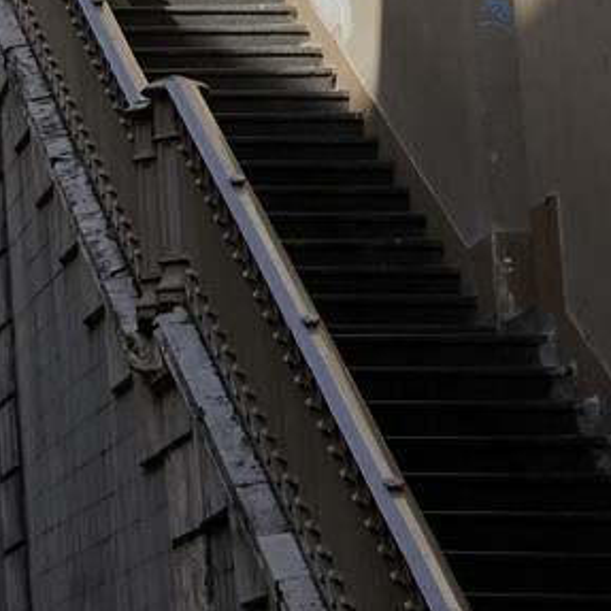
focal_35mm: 260
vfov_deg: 6.6
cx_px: -922
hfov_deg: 6.4
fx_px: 5192
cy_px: -497
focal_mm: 55
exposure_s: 1/200
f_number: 11
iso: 200
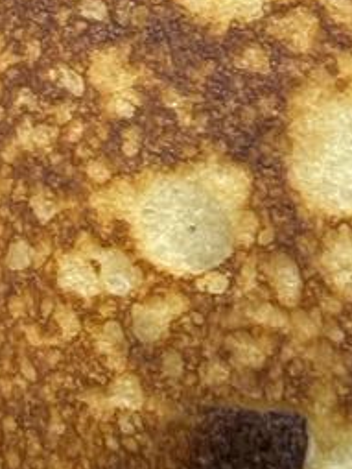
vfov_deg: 6.3
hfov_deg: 4.9
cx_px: 234
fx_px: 4088
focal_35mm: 302
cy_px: -530
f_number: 1.78
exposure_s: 1/60
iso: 200
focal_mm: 6.76
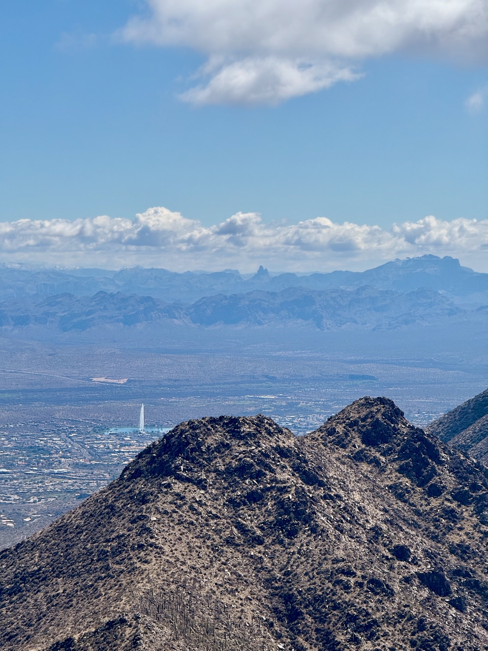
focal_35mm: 120
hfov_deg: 12.3
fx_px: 2256
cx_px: 244
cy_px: 326
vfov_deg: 16.4
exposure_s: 1/2933
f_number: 2.8
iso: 50
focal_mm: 15.66
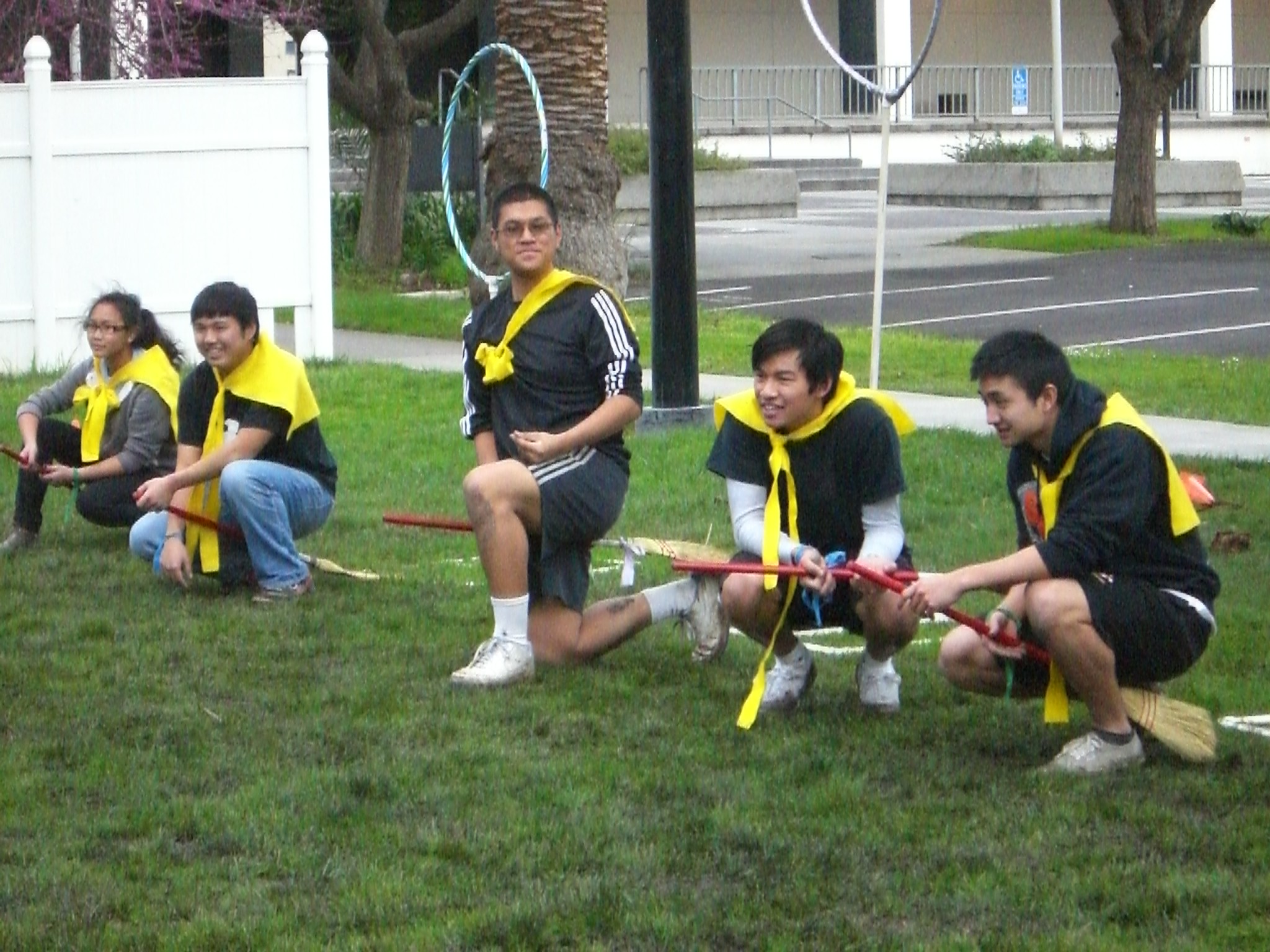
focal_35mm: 114
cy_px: 476
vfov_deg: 13.0
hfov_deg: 17.3
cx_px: 635
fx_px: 4182
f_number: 5.2
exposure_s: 1/80
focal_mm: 18.6
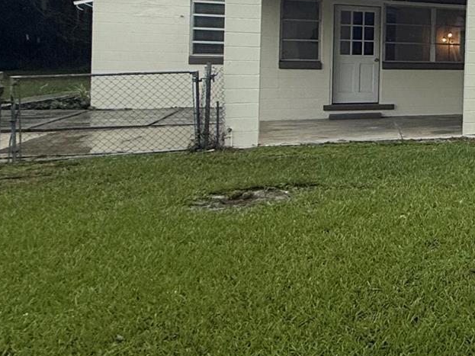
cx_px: 775
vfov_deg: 30.6
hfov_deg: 25.4
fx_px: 631
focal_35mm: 46
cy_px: 61
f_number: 2.2
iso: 50
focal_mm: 2.22
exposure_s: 1/607
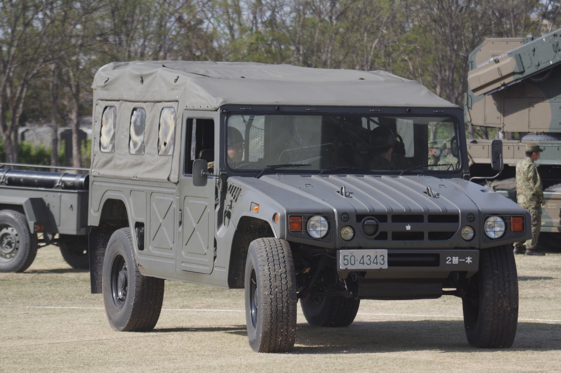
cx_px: 280
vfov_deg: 5.7
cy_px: 186
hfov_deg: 8.6
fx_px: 3737
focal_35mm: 240
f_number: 5.6
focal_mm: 160
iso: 200
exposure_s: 1/500
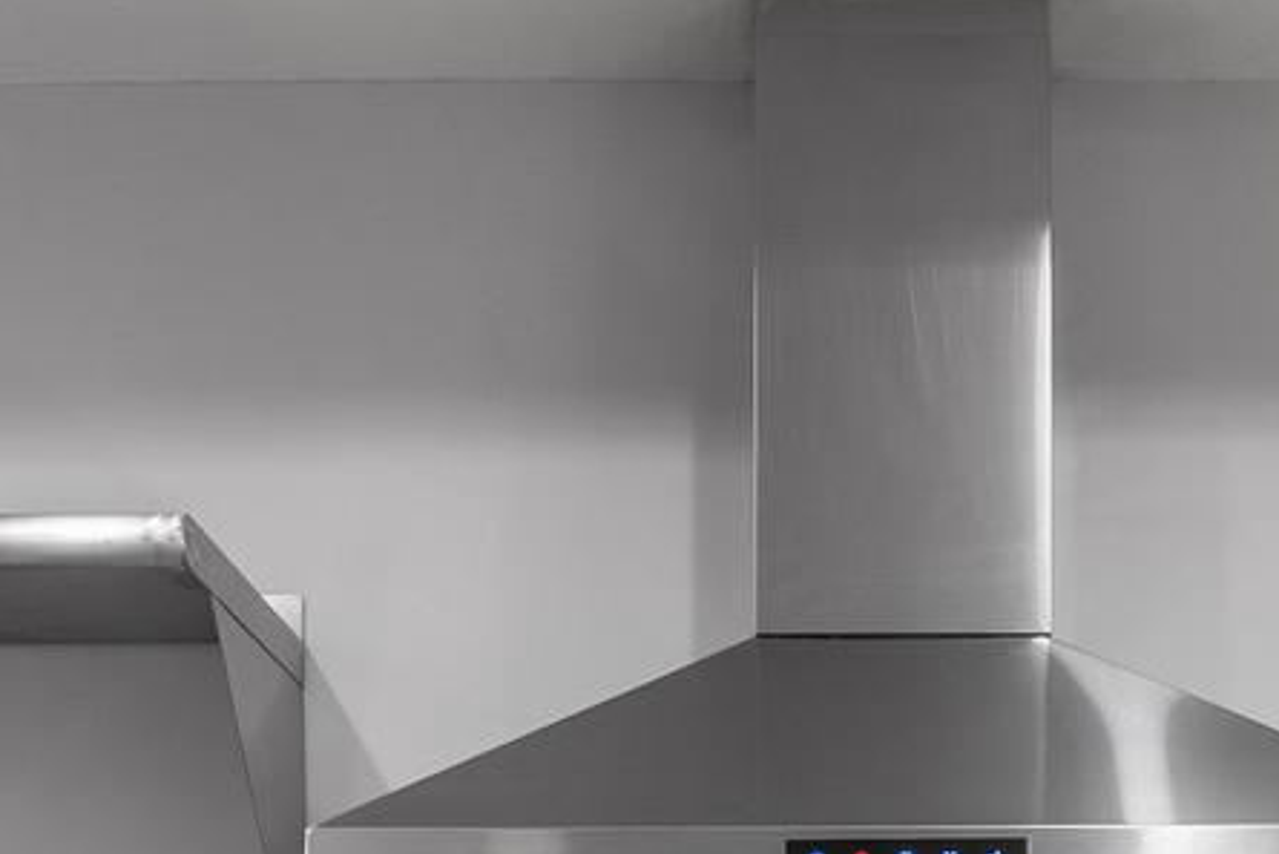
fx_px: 2452
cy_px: 1379
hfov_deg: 29.0
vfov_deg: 17.3
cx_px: 894
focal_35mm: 69
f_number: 9
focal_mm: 10
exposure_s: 2
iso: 100
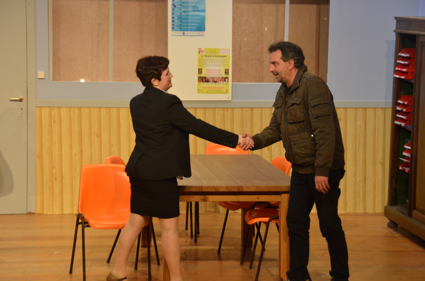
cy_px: 140
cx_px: 212
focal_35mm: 120
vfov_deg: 11.4
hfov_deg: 17.1
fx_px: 1414
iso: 1600
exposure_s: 1/320
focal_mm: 80
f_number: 5.6
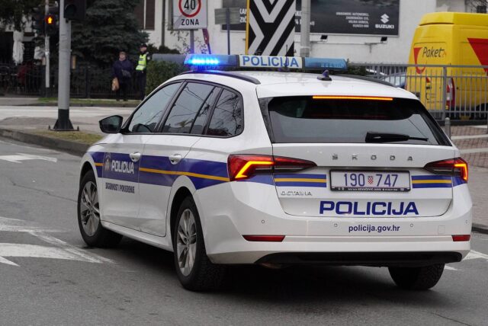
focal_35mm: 128
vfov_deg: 10.8
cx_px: 244
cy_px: 163
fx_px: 1730
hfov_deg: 16.1
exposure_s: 1/2500
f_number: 8
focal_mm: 85
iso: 6400
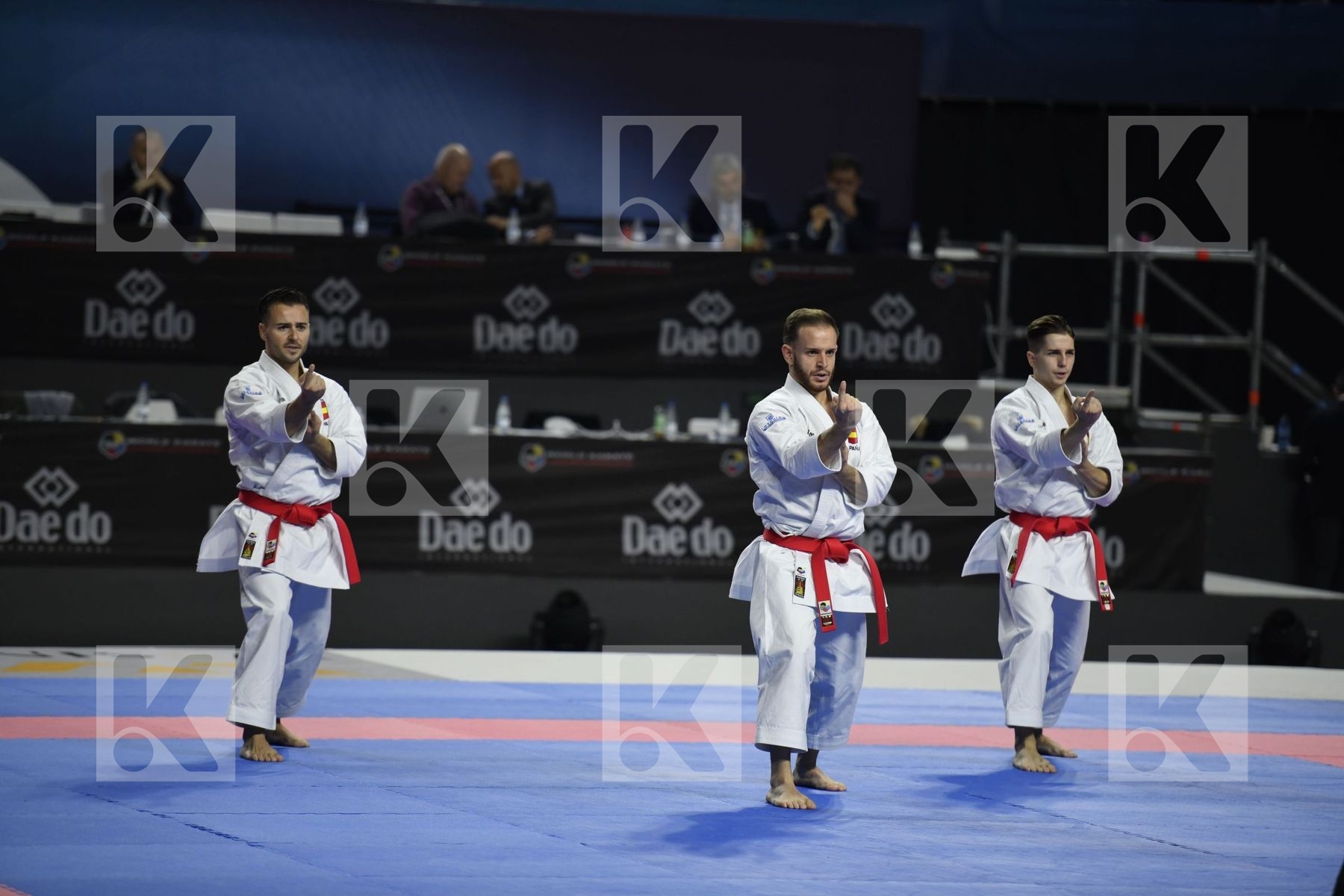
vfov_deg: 6.9
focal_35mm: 200
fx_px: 7466
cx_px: 672
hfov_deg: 10.3
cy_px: 448
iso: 800
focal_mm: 200
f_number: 2.8
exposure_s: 1/800
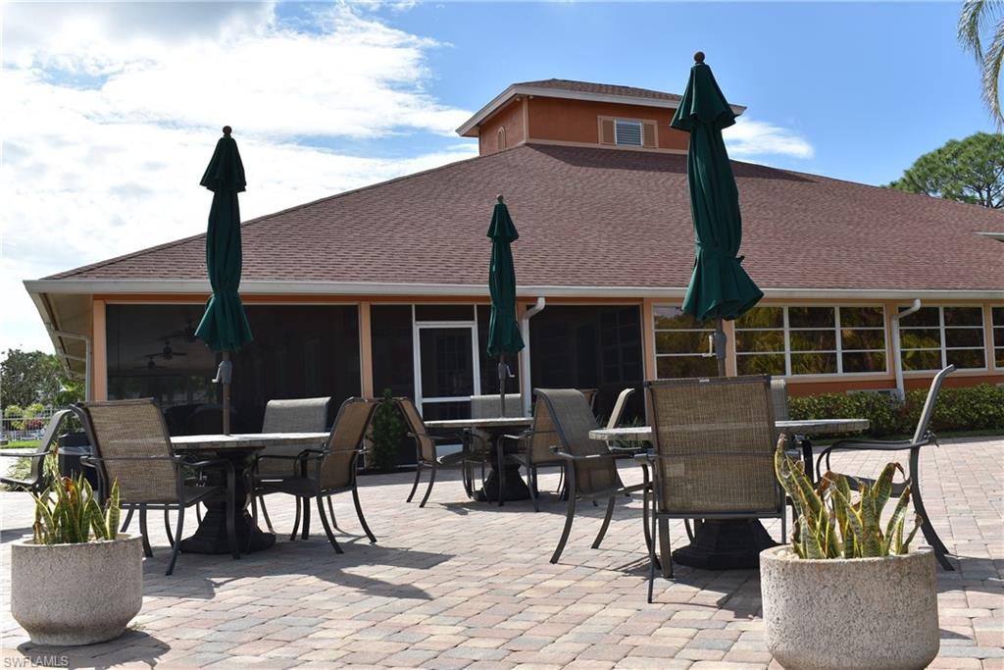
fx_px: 1004
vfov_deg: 36.9
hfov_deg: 53.1
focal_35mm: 36
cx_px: 502
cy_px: 335
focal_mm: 24
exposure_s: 1/200
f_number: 11
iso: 100
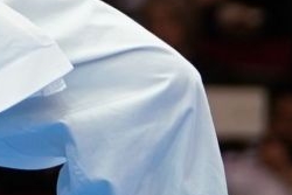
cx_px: -160
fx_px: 9097
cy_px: -189
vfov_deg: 1.2
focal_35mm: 1121
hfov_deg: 1.8
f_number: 2.8
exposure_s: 1/125
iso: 400
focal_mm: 104
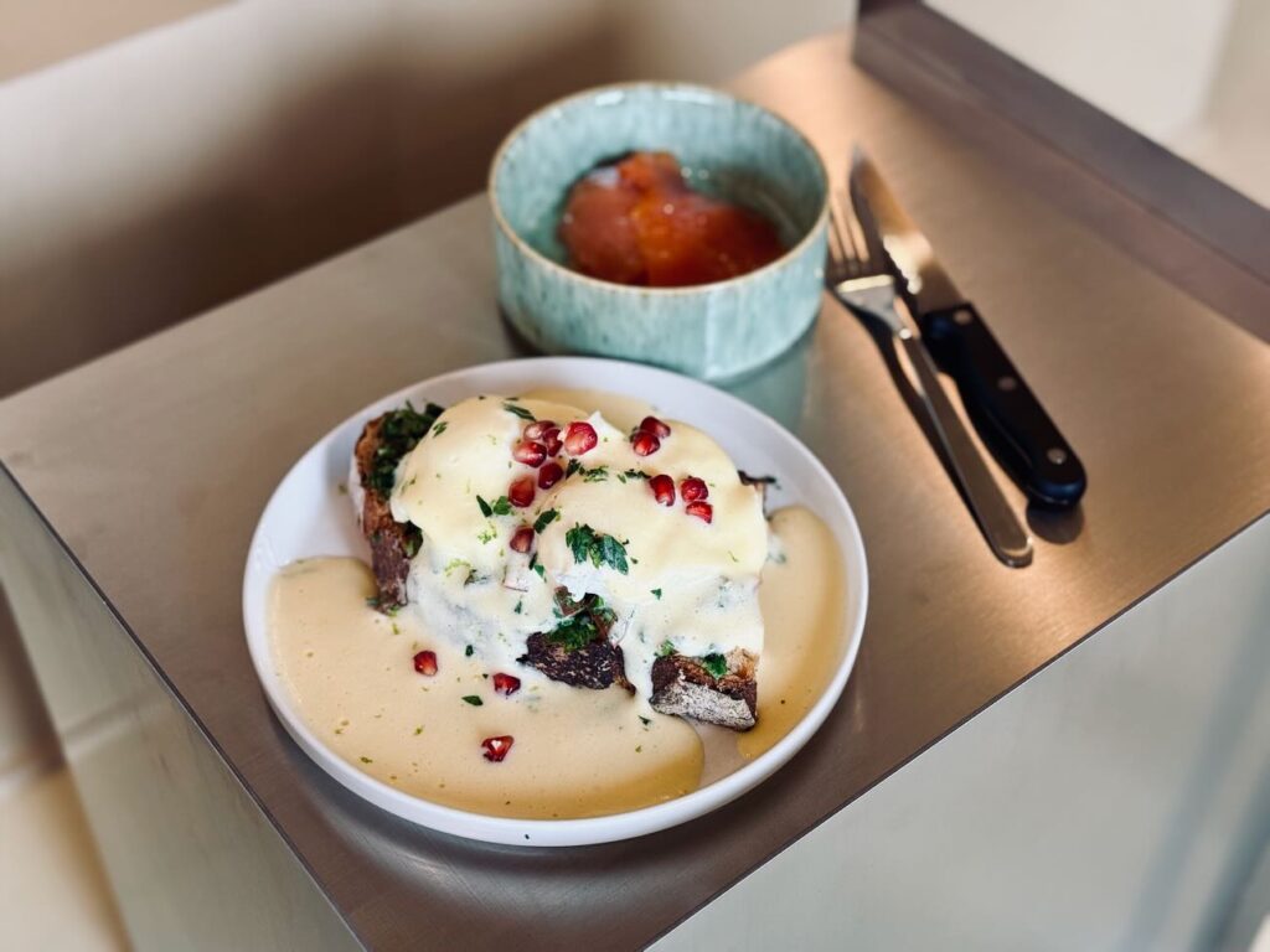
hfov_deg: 39.7
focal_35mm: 48
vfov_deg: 30.3
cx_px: 635
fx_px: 1761
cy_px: 476
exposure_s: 1/100
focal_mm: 6.76
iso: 100
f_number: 1.78
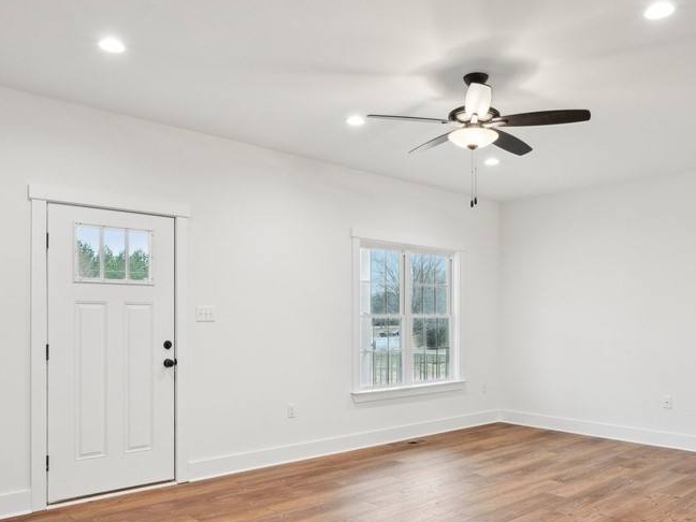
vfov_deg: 47.8
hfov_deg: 61.7
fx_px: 583
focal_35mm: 29
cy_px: 324
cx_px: 340
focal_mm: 12
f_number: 8
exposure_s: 1/8
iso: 250
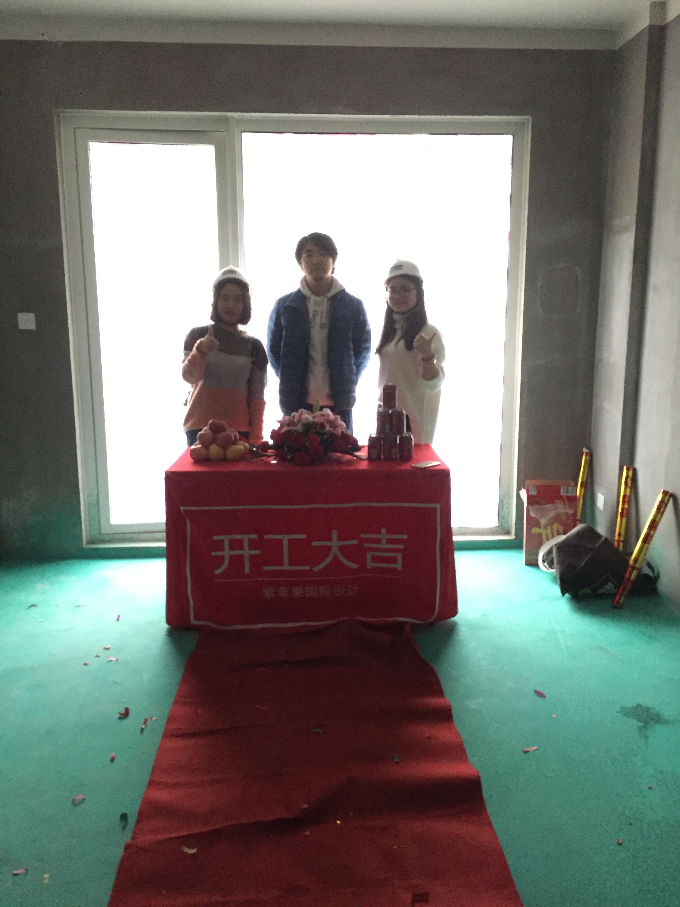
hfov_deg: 48.2
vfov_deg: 61.7
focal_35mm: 29
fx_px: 760
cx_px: 340
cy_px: 454
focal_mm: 4.15
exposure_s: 1/17
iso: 500
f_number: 2.2
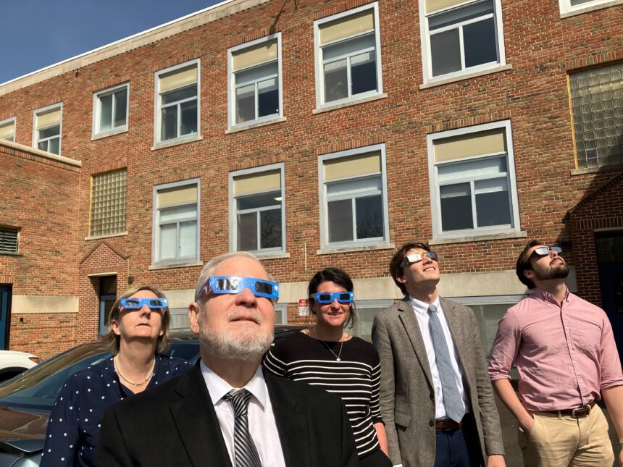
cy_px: 234
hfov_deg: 63.4
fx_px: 504
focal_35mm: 28
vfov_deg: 49.7
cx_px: 312
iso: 32
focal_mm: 3.99
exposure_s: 1/471
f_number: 1.8
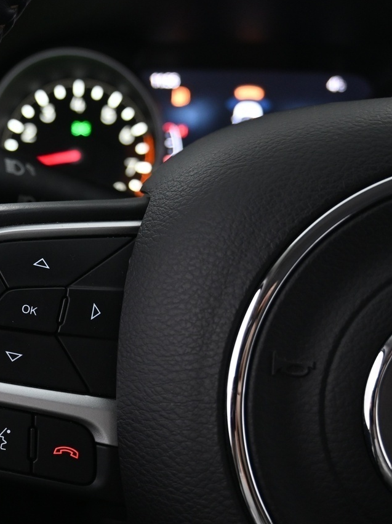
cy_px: 316
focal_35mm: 55
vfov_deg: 34.8
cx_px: 7
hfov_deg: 25.3
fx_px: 831
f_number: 3.8
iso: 1000
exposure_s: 1/30
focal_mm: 20
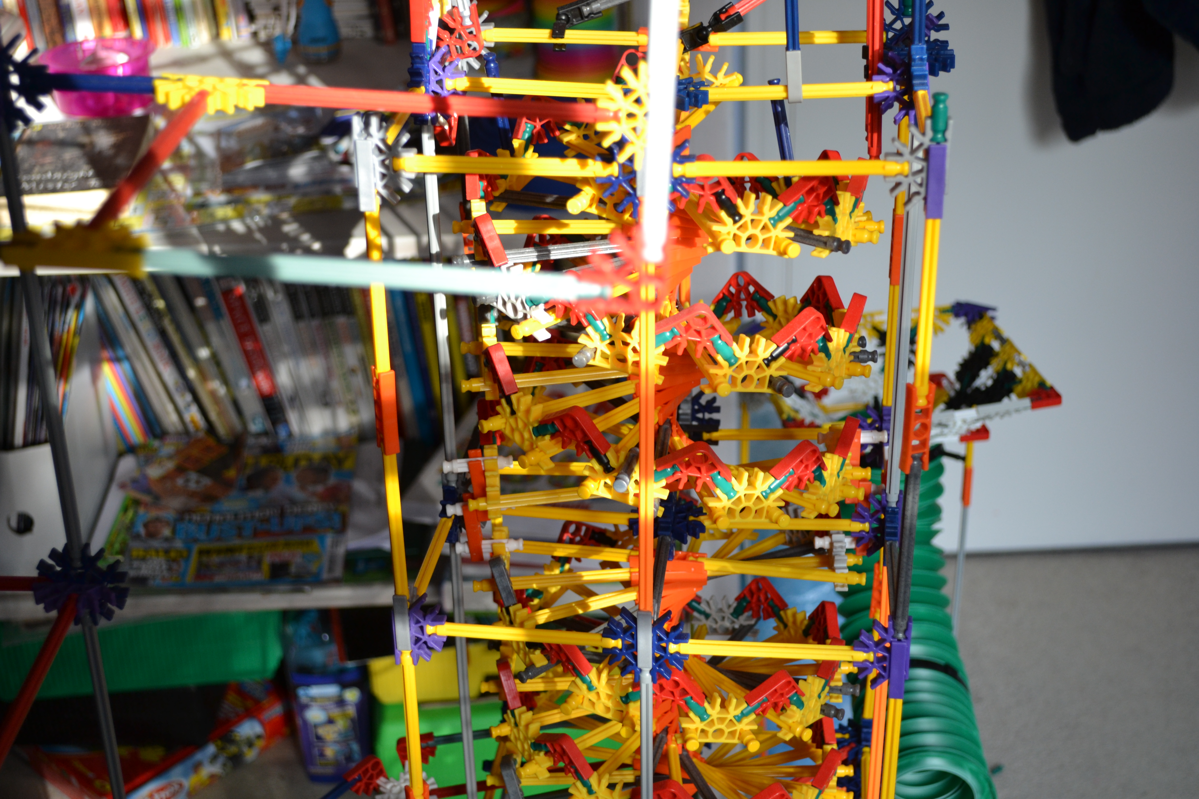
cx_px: 600
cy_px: 400
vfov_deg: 28.1
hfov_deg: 41.1
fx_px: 1599
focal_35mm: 48
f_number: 4.8
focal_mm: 32
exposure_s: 1/80
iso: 400
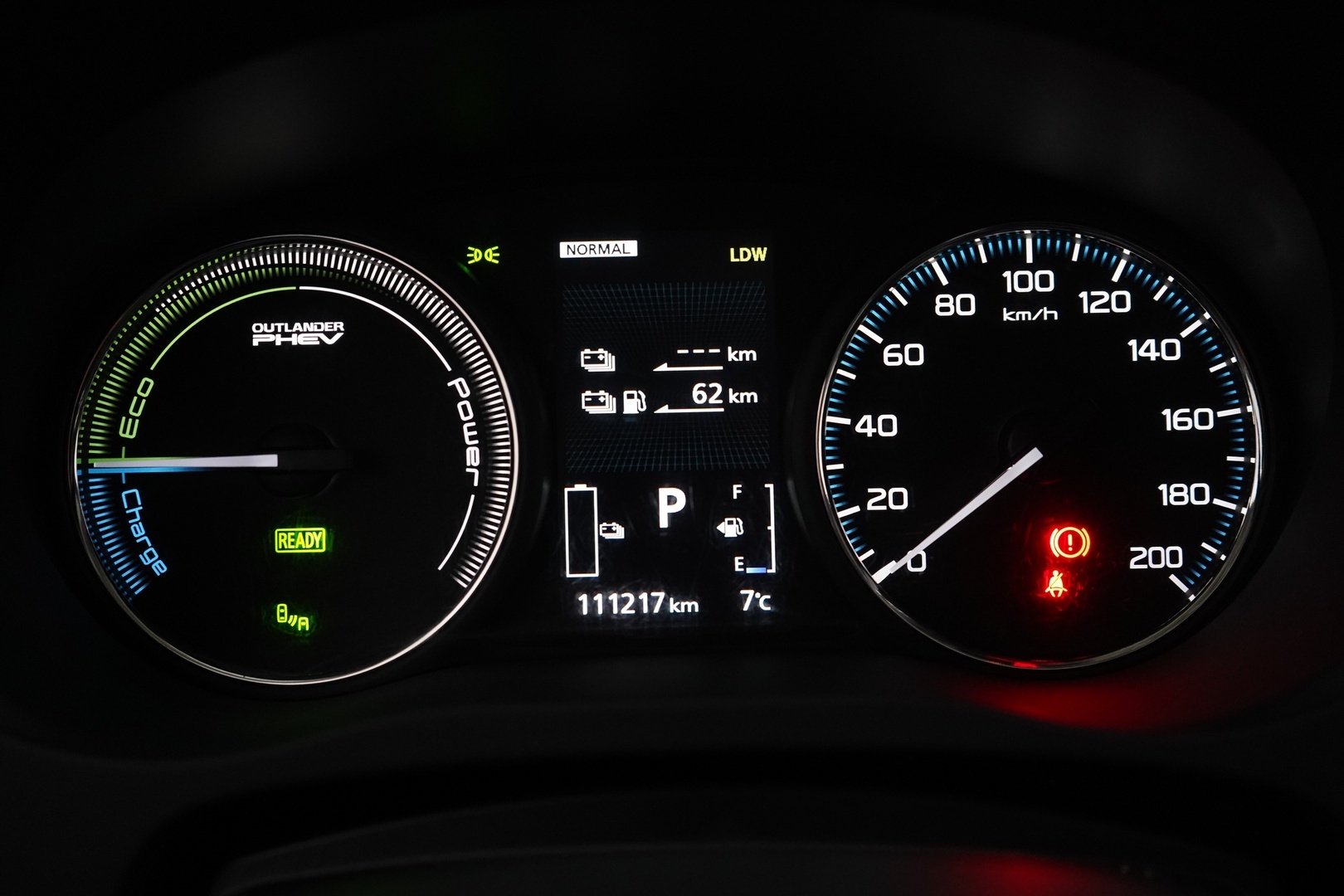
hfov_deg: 50.7
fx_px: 1419
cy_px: 448
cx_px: 672
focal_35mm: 38
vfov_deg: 35.1
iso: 4000
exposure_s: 1/60
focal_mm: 38
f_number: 4
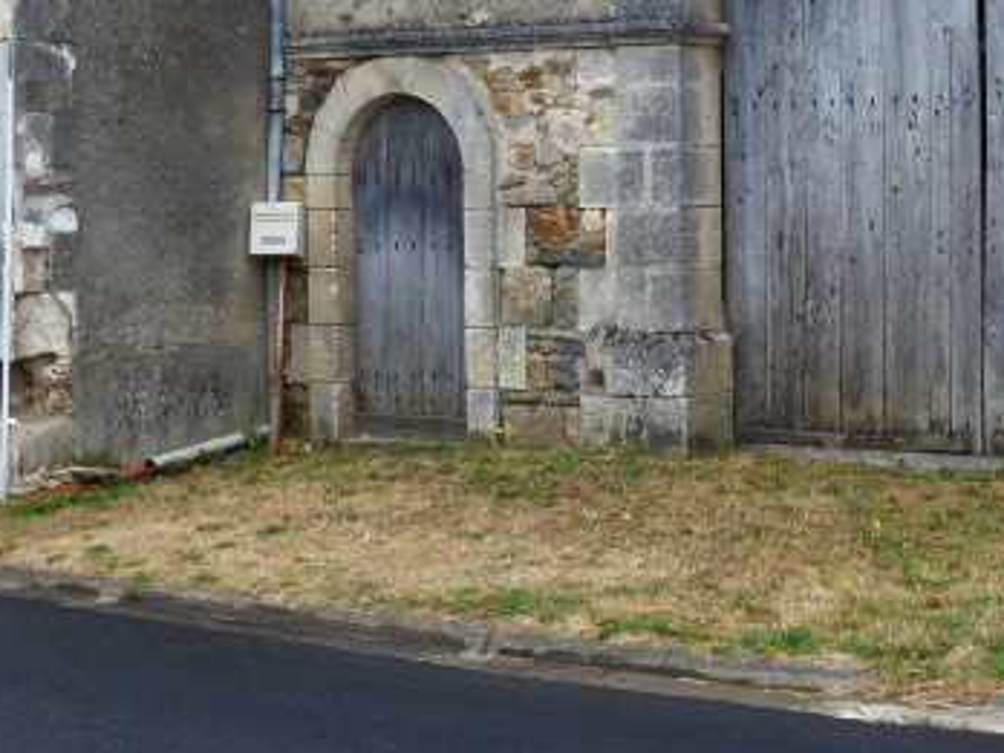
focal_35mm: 79
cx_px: 811
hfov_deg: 24.3
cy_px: 69
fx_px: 2291
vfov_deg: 18.3
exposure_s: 1/200
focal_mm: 7.4
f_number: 3.9
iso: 100
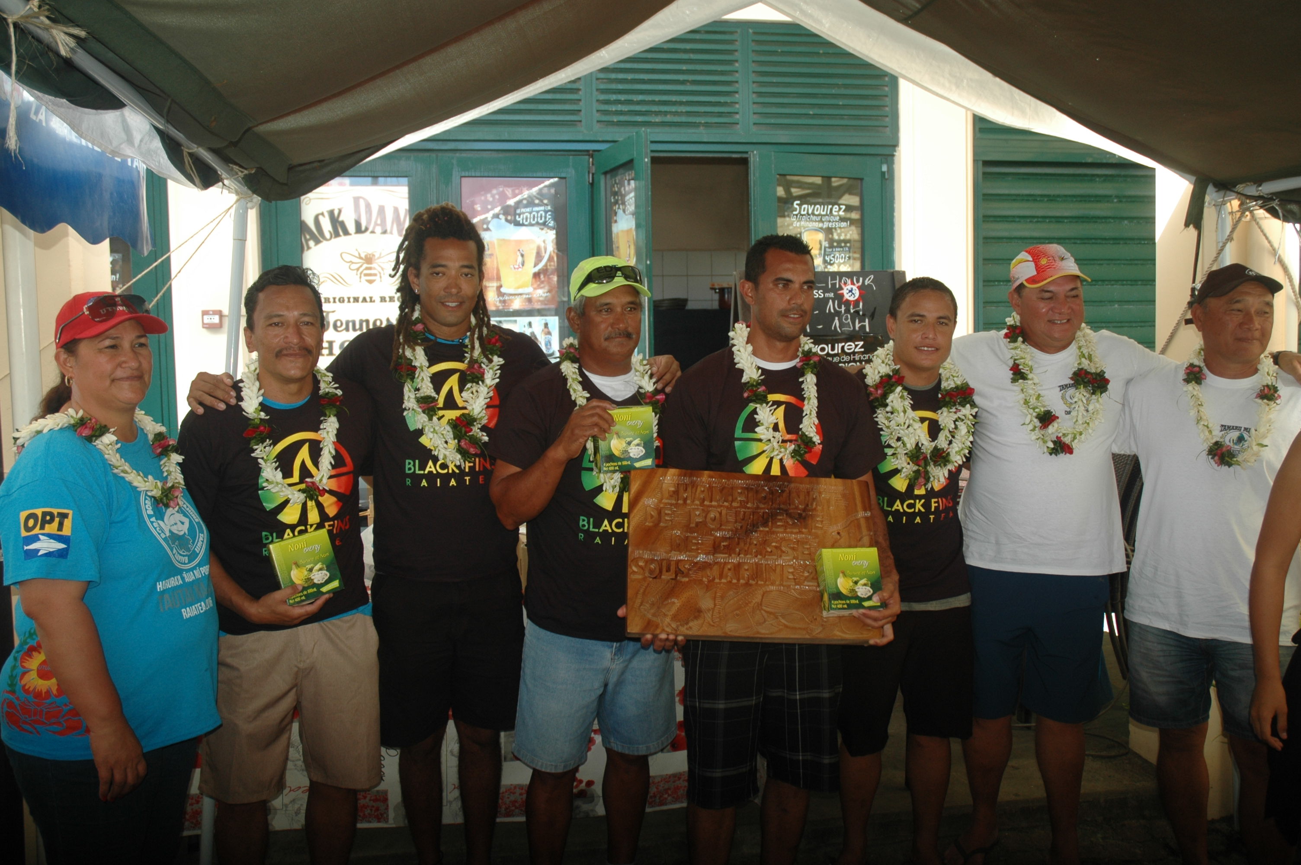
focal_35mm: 33
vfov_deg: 39.9
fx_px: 1192
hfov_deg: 57.3
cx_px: 650
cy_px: 432
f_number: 3.8
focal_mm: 22
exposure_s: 1/200
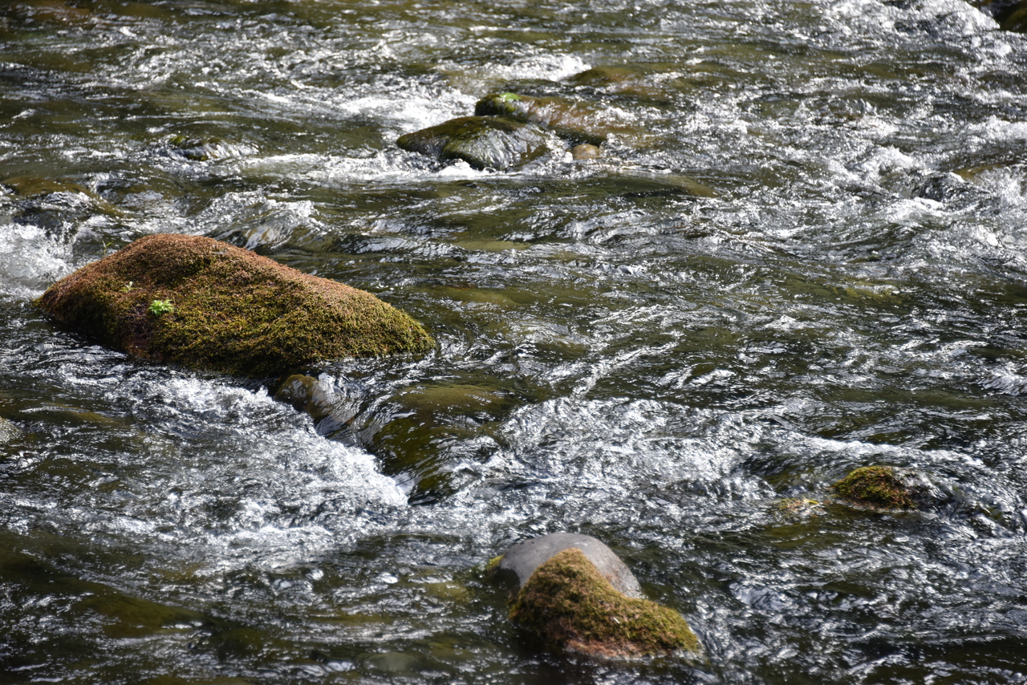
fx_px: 5136
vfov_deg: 7.6
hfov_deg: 11.4
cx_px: 514
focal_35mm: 180
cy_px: 342
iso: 560
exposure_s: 1/400
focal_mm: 180
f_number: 5.6
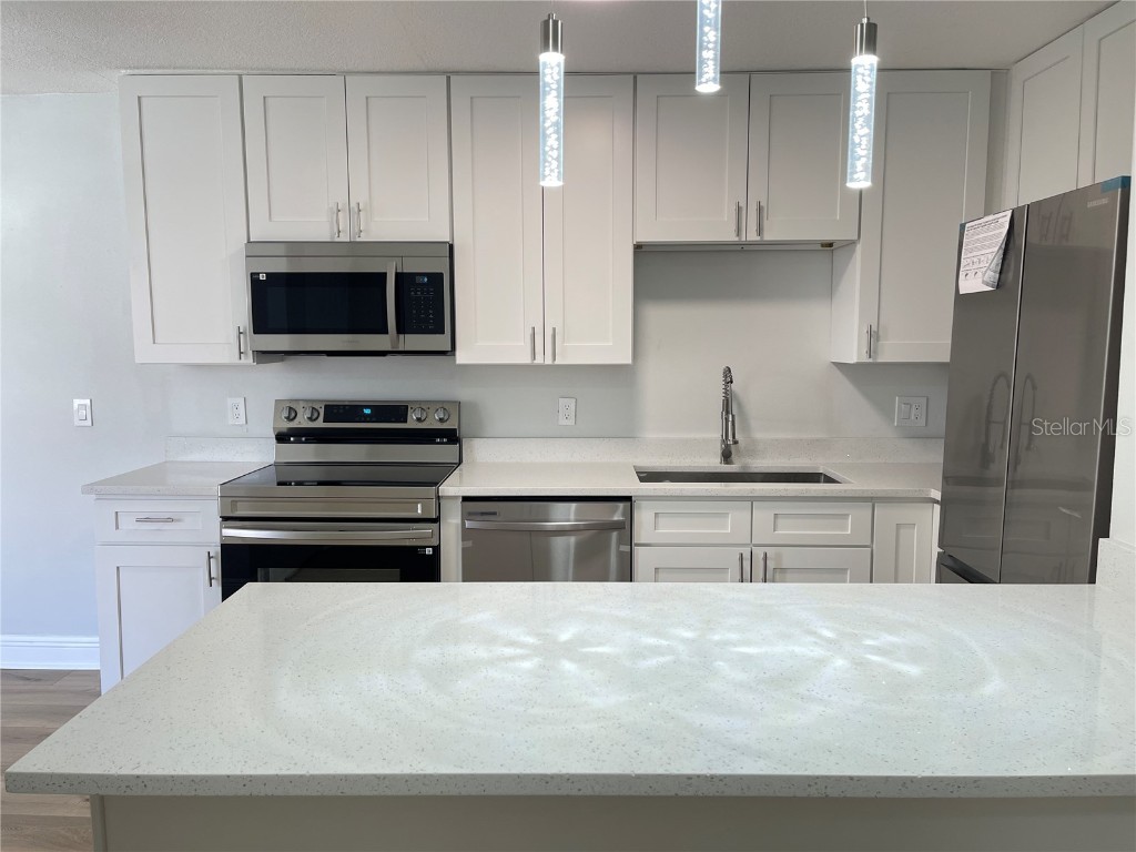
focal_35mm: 25
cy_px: 426
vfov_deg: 54.9
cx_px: 568
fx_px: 820
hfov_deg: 69.4
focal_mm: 5.1
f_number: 1.6
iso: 100
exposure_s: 1/120
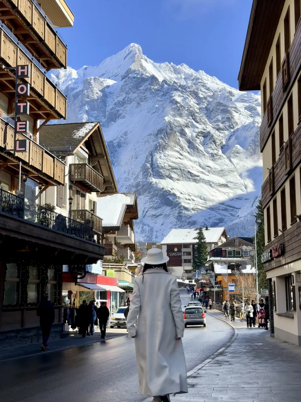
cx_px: 150
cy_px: 201
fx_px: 557
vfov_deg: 39.7
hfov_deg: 30.3
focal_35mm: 48
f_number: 1.78
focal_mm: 6.76
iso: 80
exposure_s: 1/4878
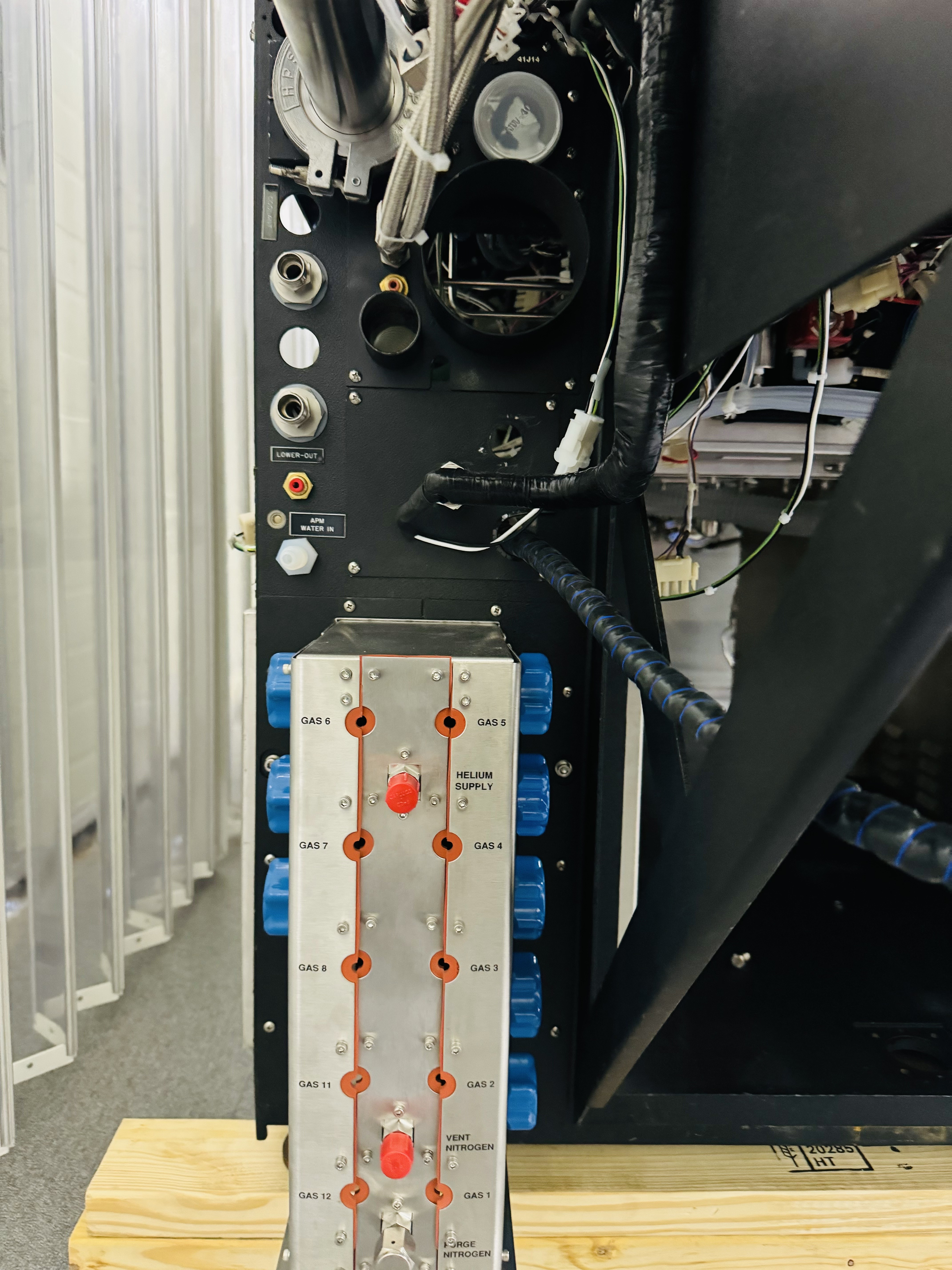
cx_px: 476
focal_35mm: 24
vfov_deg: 71.6
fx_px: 880
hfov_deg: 56.8
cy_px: 635
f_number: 1.78
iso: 800
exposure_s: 1/30
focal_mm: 6.86
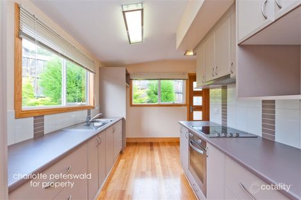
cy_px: 100
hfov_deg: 96.8
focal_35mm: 16
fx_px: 134
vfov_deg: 73.7
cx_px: 150
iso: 280
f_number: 9
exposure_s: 1/20
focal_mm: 16
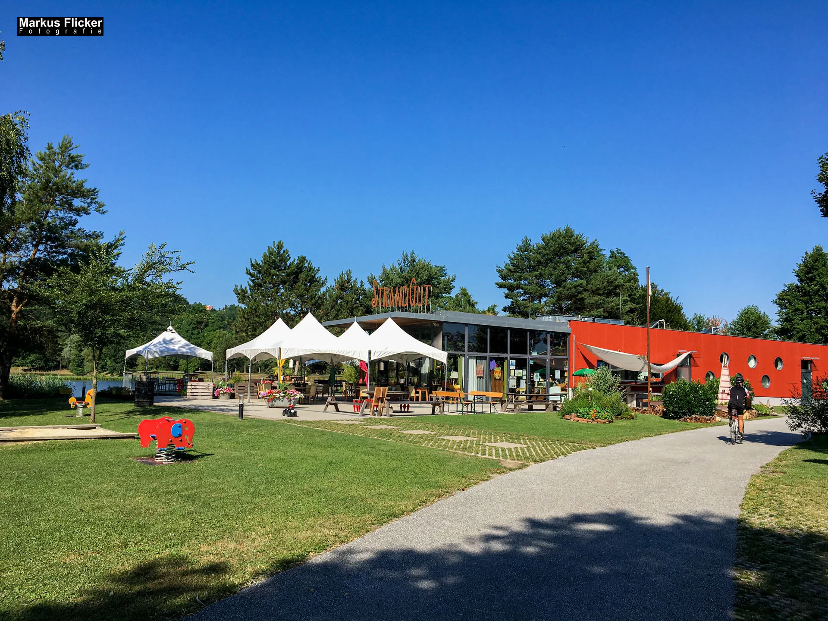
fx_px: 694
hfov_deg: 61.7
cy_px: 310
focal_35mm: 29
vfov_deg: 48.2
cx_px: 414
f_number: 2.2
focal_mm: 4.15
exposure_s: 1/1700
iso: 25
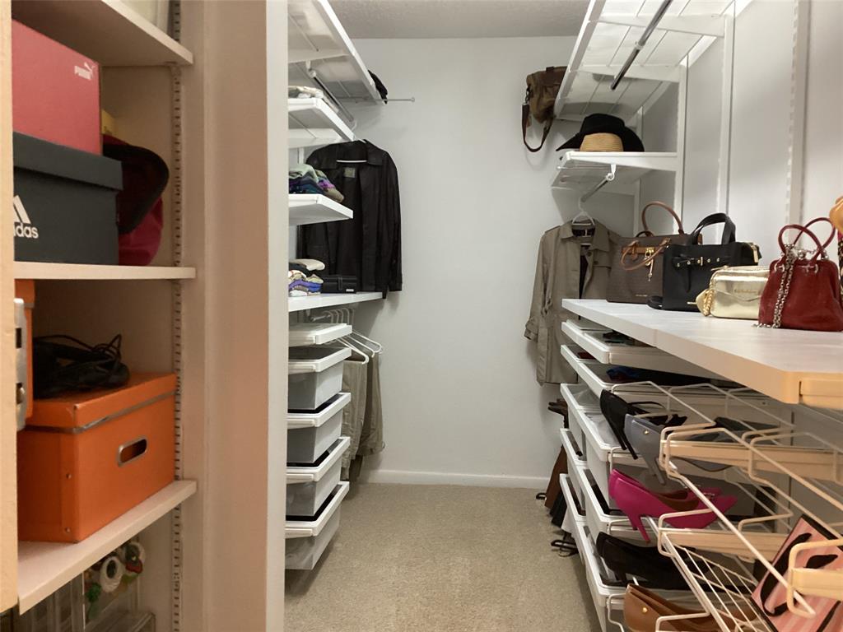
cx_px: 422
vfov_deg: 45.4
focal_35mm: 31
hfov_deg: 58.4
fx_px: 755
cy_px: 316
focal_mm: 3.3
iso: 400
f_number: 2.4
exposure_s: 1/60
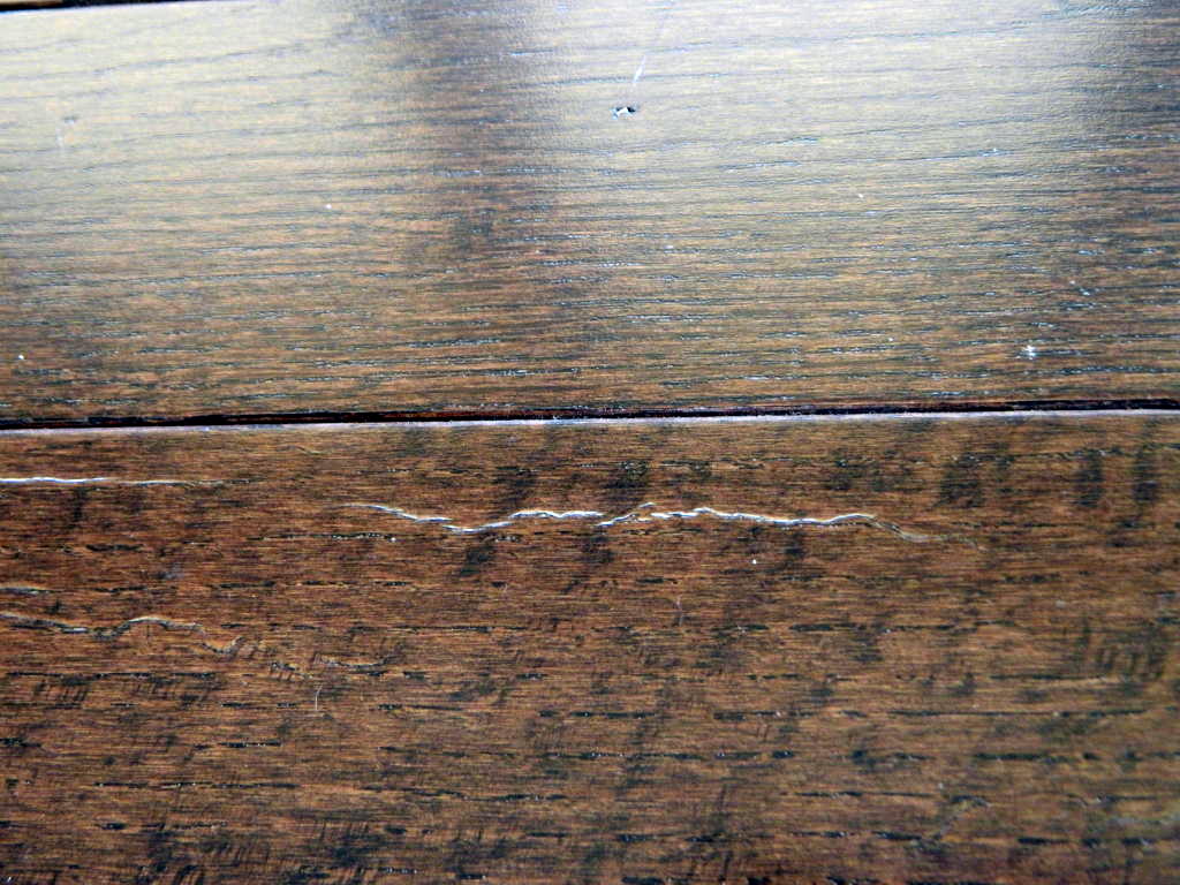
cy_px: 442
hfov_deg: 40.4
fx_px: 1602
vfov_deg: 30.9
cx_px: 590
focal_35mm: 47
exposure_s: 1/25
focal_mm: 8.4
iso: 400
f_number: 3.6
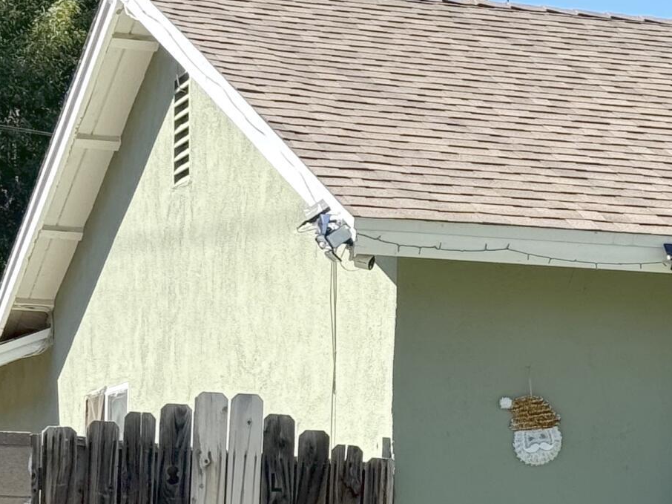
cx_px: 718
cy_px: 465
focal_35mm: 159
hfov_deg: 12.2
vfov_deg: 9.3
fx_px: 3086
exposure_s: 1/1923
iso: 64
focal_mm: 6.86
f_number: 1.78
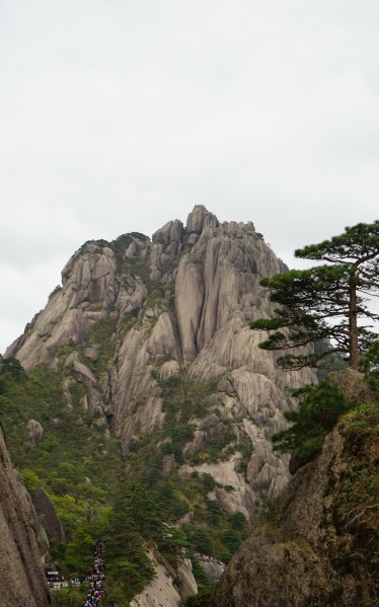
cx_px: 201
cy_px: 302
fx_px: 827
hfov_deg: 25.8
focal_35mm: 50
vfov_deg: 40.3
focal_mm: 48
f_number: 7.1
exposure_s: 1/60
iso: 100
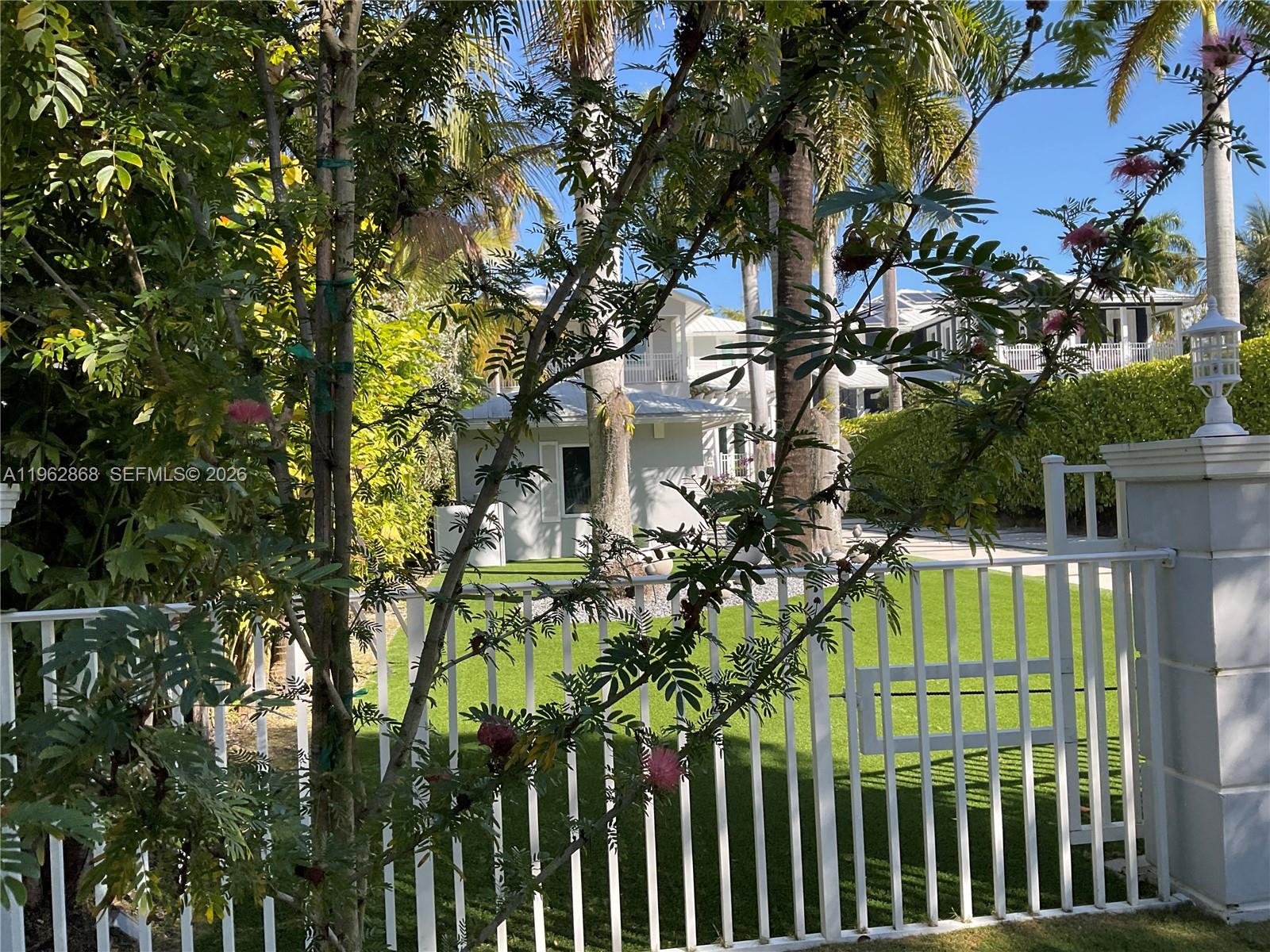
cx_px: 635
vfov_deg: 48.2
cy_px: 476
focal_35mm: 29
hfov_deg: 61.7
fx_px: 1064
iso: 16
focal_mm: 3
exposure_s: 1/739
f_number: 1.8
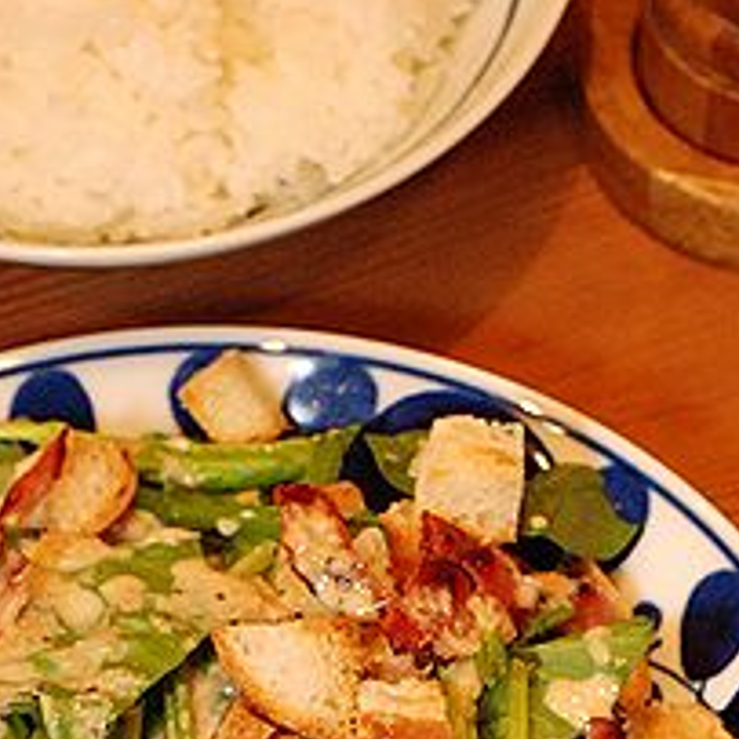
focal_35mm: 252
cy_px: 1387
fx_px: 6087
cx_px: 324
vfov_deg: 6.8
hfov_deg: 6.9
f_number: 6.3
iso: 1250
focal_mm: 50
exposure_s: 1/50
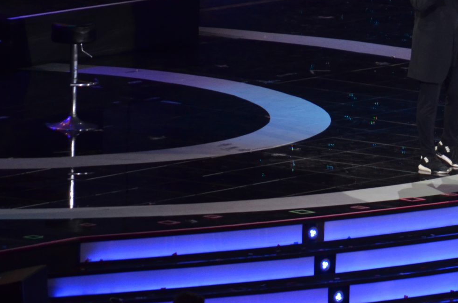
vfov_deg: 2.2
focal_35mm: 629
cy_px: 27
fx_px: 7985
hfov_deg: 3.3
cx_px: 449
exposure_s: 1/125
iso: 1000
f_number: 5.6
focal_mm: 200
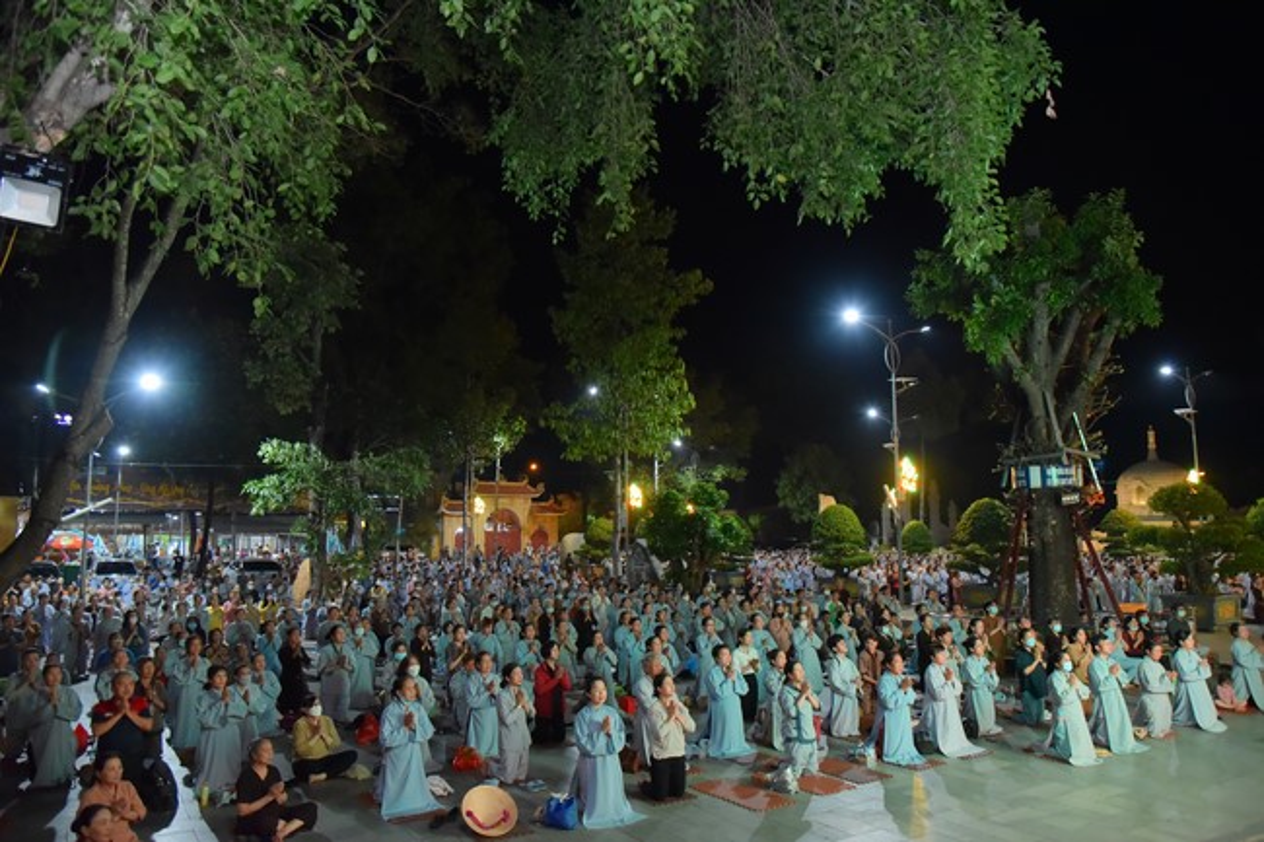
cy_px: 421
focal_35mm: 24
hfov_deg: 73.8
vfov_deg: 53.1
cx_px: 632
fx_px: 842
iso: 3200
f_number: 4.5
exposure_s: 1/100
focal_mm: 24
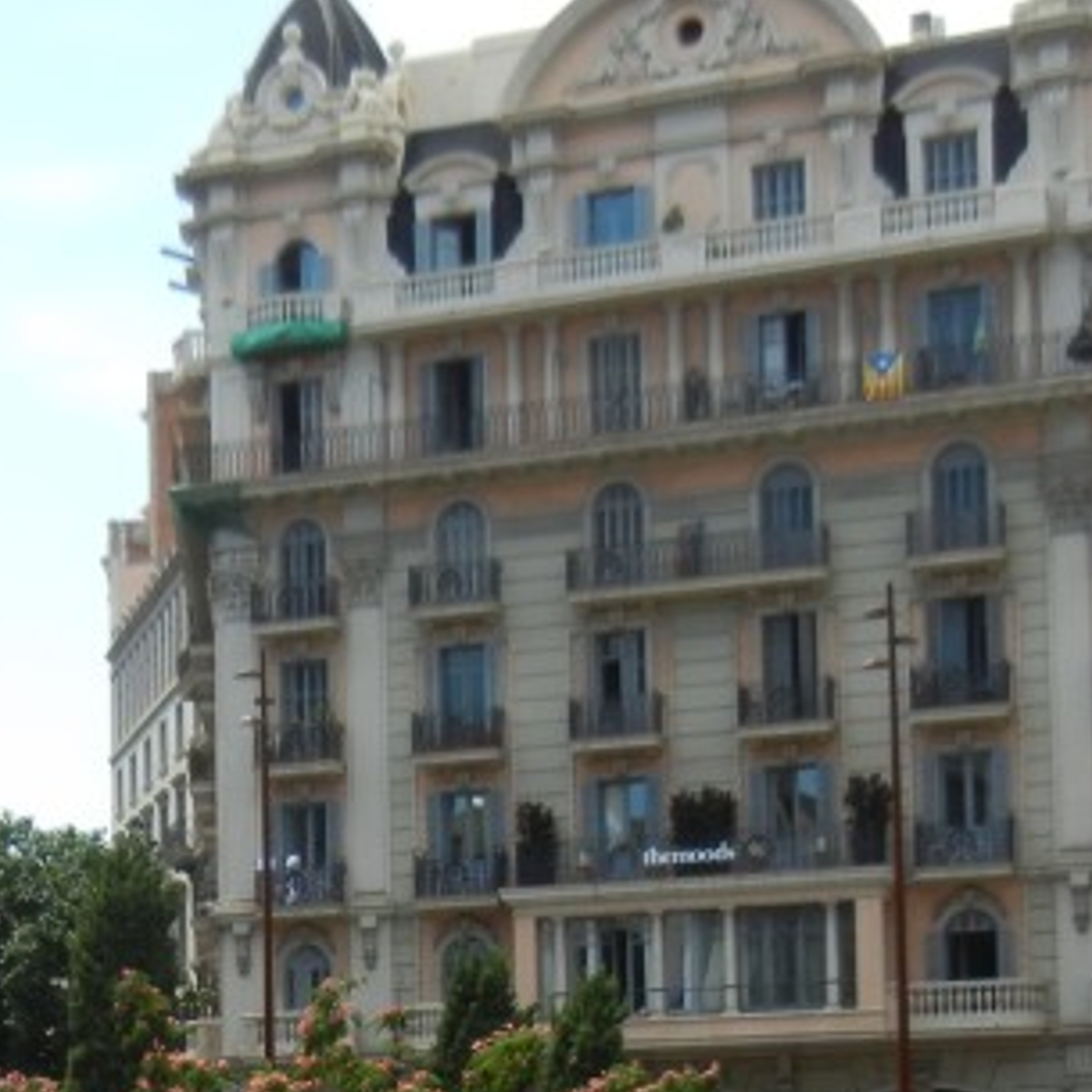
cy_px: 1060
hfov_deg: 19.2
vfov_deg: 19.0
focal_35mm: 89
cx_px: 118
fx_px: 3176
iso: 160
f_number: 3.5
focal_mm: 5.4
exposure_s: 1/884
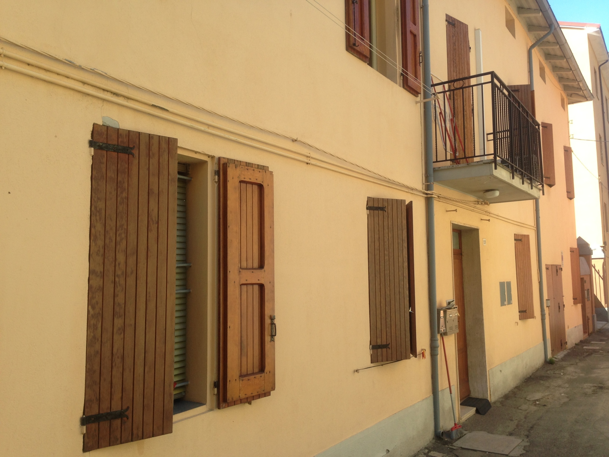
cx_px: 304
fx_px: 581
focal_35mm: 33
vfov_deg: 42.9
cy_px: 228
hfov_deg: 55.4
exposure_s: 1/321
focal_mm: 4.13
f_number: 2.4
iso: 50
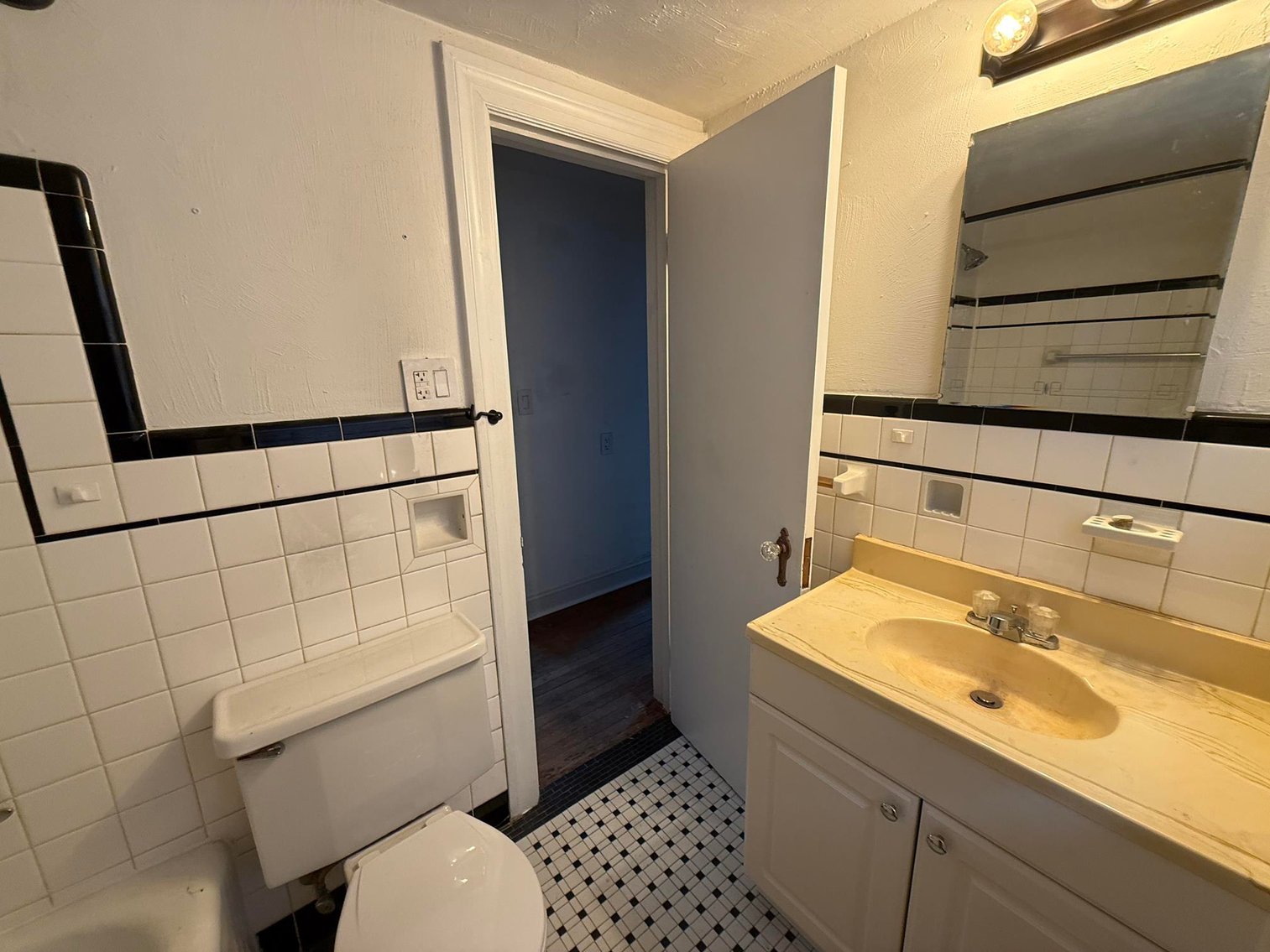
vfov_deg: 85.7
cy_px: 476
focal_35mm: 14
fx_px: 514
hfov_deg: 102.1
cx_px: 635
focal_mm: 2.22
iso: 200
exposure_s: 1/60
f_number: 2.2
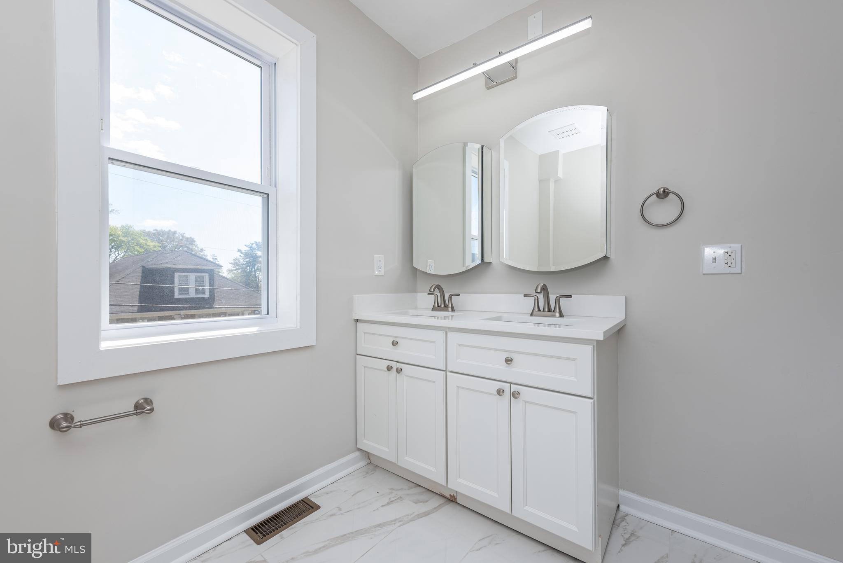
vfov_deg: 81.3
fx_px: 328
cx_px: 422
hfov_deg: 104.2
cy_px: 282
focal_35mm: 14
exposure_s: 1/125
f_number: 8
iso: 125
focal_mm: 14
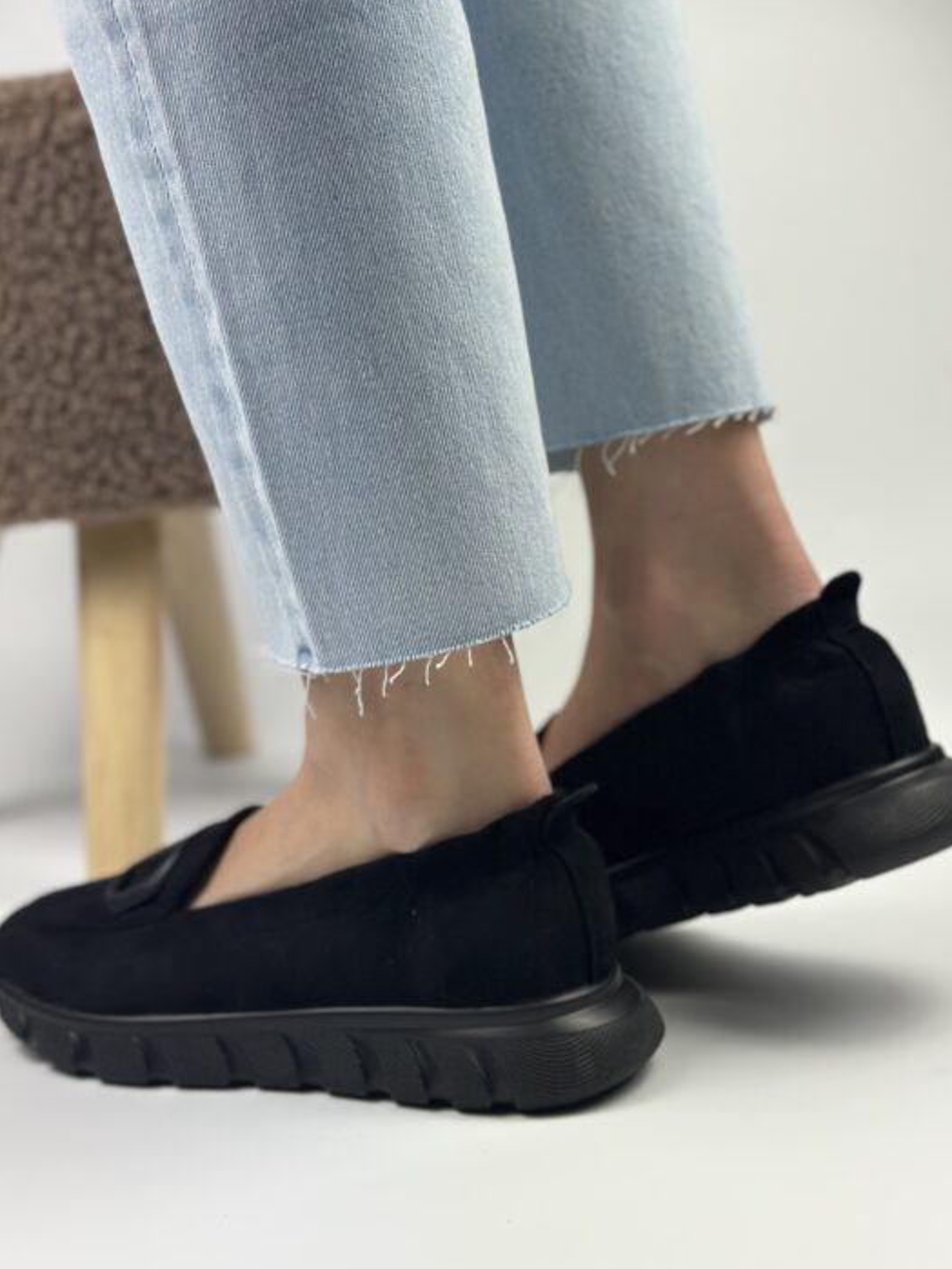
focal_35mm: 55
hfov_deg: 26.6
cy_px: 545
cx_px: 485
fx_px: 2016
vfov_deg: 34.9
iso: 80
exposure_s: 1/1062
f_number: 1.78
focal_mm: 6.86
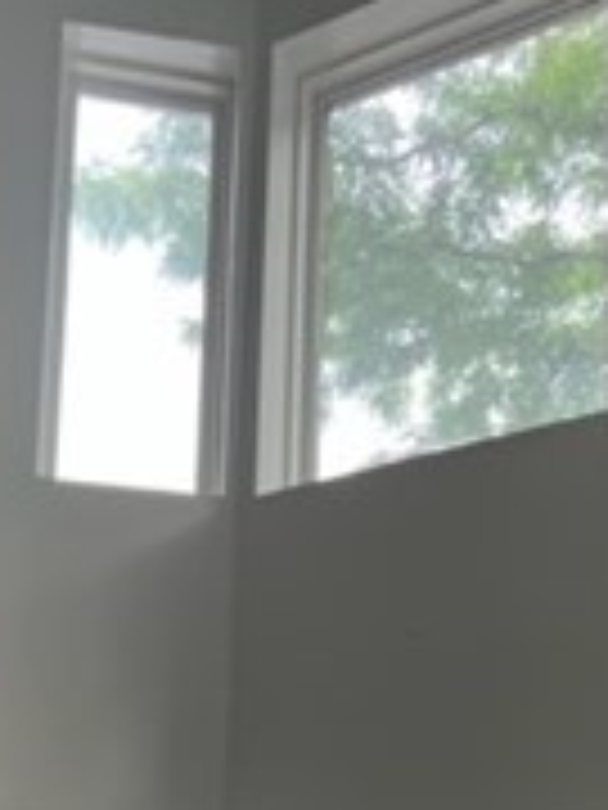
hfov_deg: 22.6
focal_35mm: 65
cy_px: 909
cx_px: 338
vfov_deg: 27.1
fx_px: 1522
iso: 50
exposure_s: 1/161
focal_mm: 5.7
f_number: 1.5
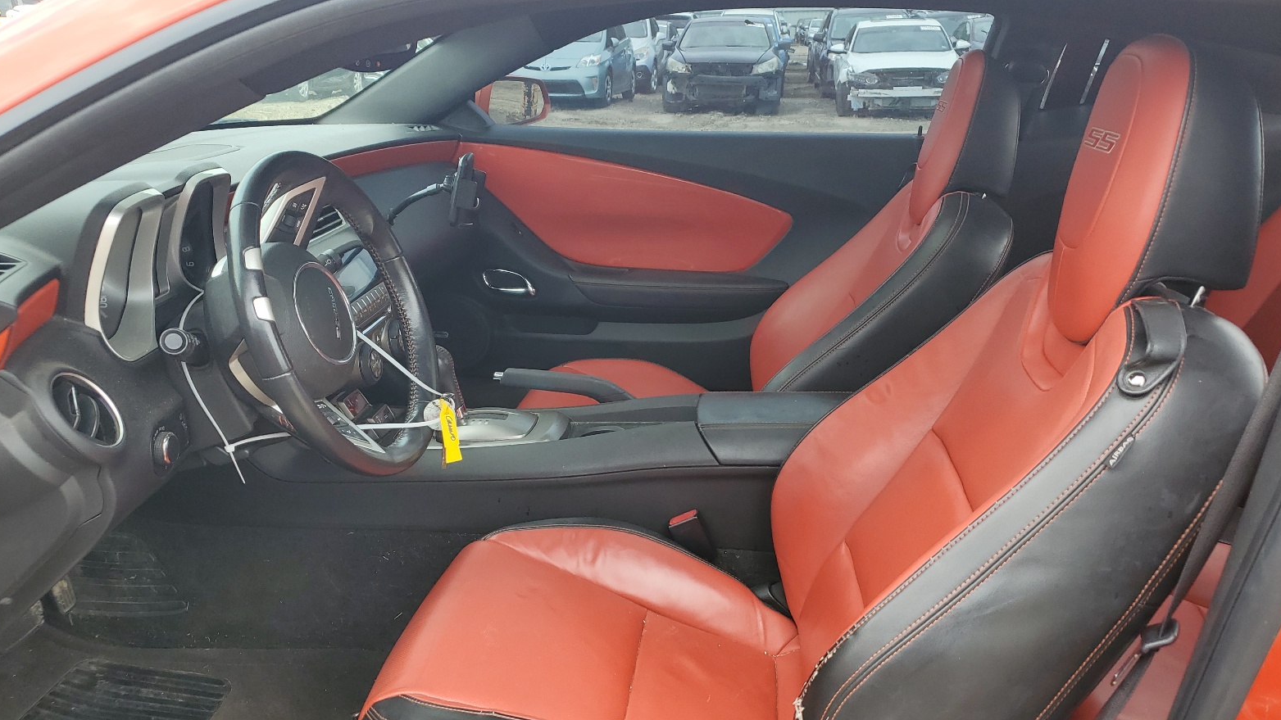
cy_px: 426
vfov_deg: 40.0
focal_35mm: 29
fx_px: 985
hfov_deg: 66.1
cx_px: 634
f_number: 1.5
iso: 50
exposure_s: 1/400
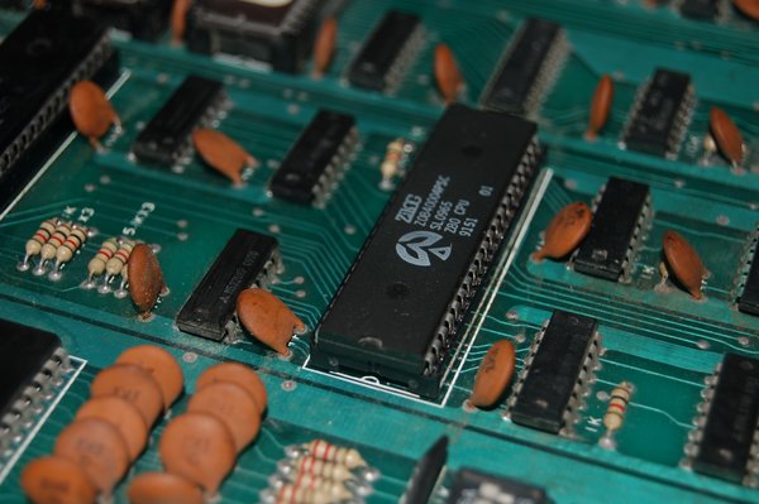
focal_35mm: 75
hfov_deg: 27.0
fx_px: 1580
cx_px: 380
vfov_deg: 18.2
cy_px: 252
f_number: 5.6
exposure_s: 1/125
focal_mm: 50
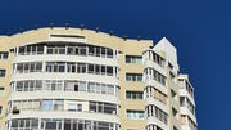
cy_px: 306
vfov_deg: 8.7
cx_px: 78
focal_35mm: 127
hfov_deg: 16.9
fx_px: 776
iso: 100
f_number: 8
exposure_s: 1/400
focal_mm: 25
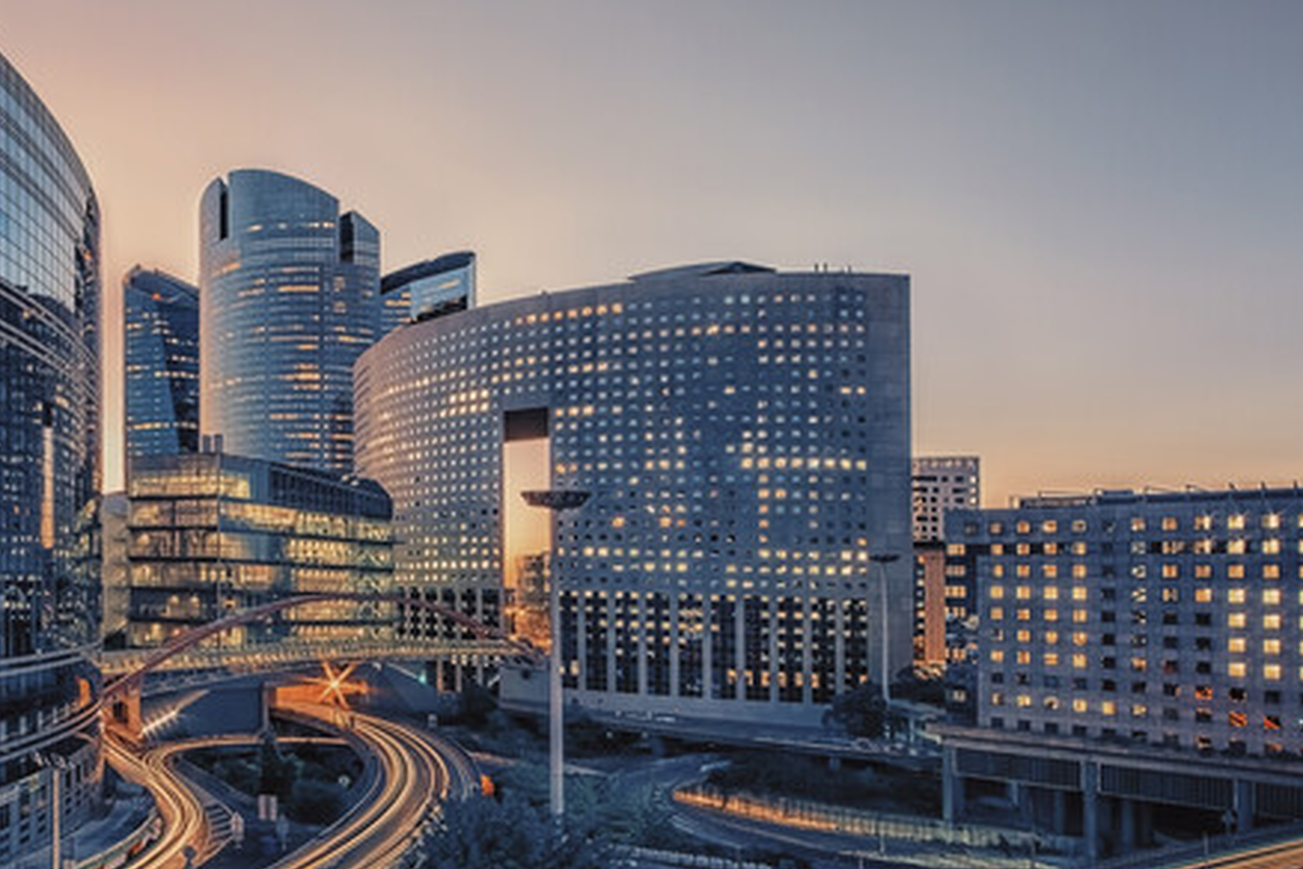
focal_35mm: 24
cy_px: 338
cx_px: 339
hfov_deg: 69.3
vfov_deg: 52.7
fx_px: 869
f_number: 20
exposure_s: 30
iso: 31
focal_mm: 14
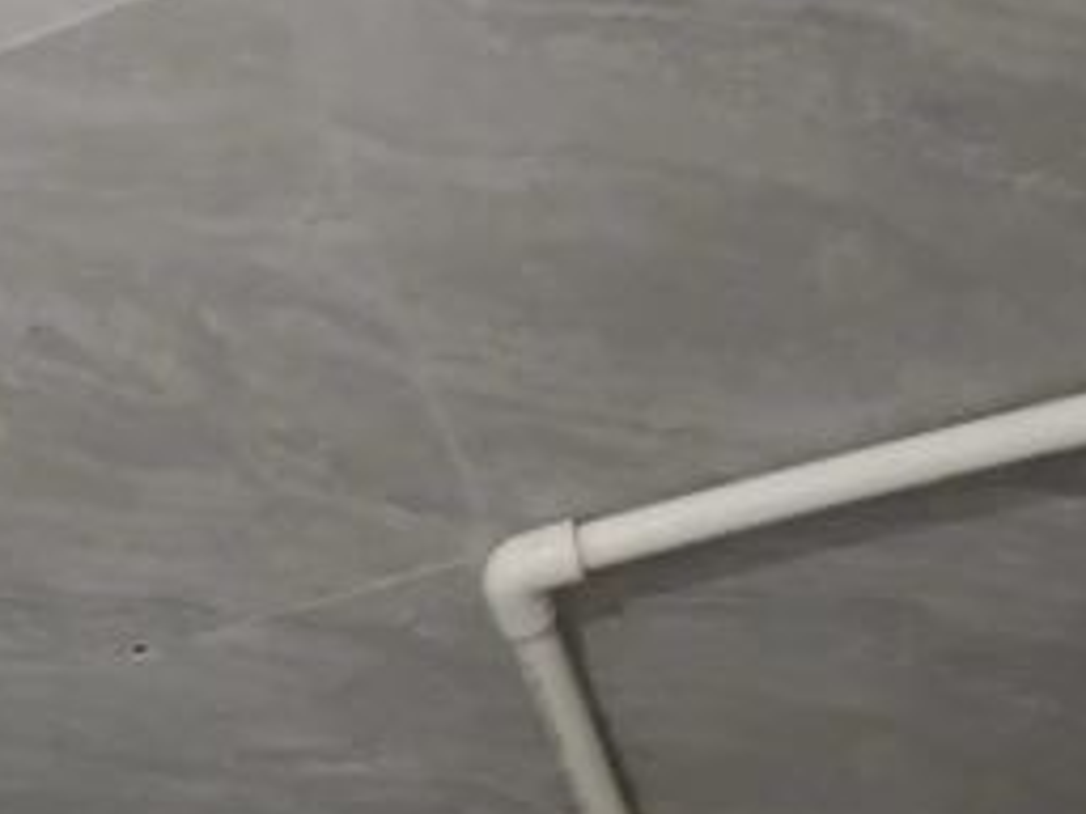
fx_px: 2447
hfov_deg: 24.4
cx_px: 148
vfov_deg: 17.2
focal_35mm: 78
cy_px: 1191
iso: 853
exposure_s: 1/50
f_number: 1.79
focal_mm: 4.71
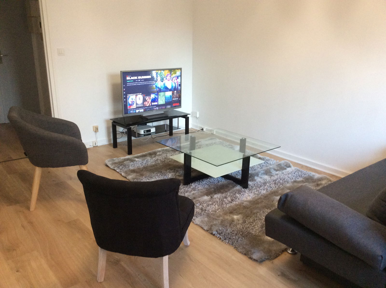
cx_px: 193
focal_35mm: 32
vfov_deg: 44.1
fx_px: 356
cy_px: 144
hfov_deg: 56.9
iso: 125
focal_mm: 3.3
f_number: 2.4
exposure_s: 1/25
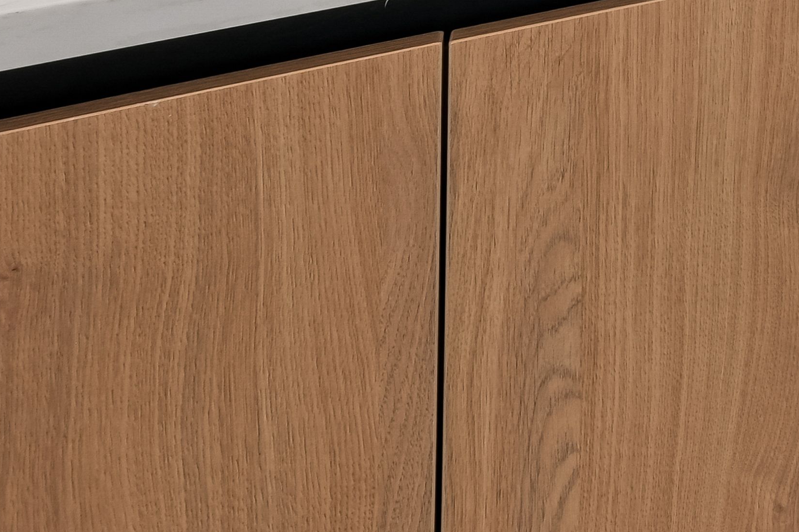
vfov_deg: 17.2
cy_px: -548
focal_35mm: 56
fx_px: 1243
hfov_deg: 22.7
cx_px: 1394
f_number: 8
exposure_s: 1/15
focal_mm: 8
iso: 125
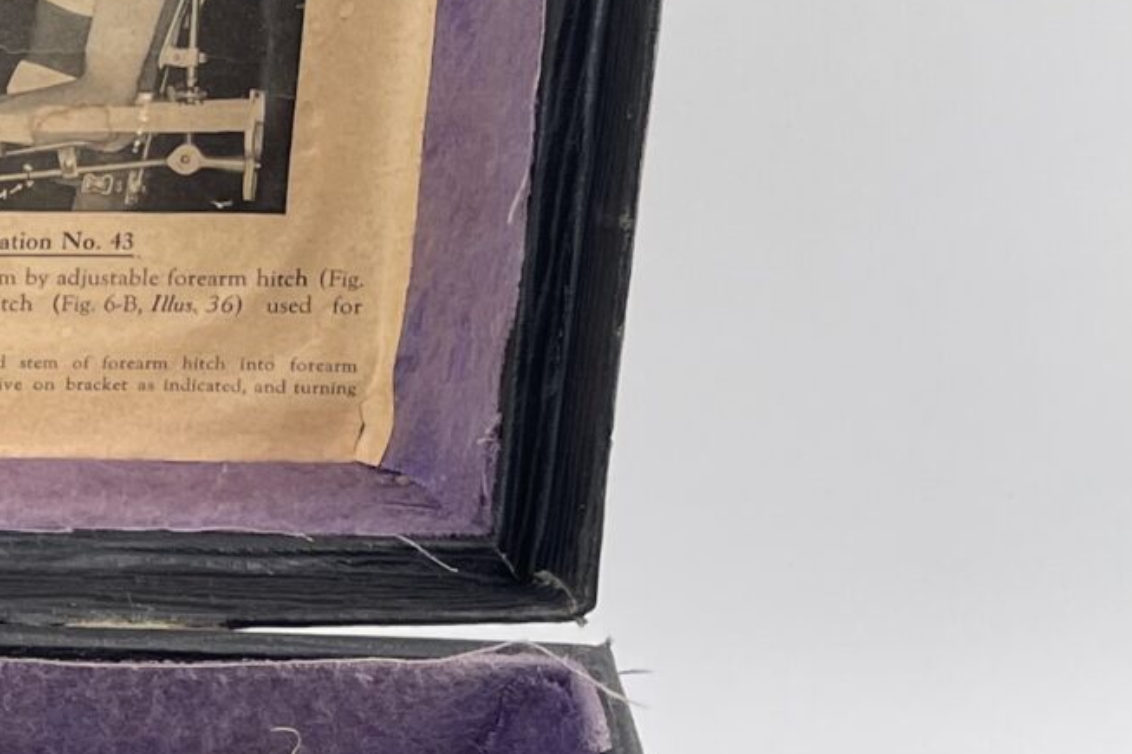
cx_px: -922
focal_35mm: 106
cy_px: 558
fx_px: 3332
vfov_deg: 12.9
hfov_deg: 16.2
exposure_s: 1/121
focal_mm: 4.2
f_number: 1.6
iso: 40
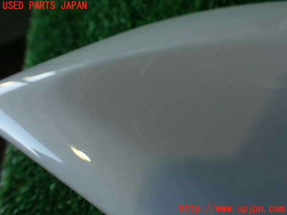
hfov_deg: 56.8
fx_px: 265
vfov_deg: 44.2
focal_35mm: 32
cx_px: 144
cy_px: 108
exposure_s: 1/80
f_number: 3.2
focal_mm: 5.79
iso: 100
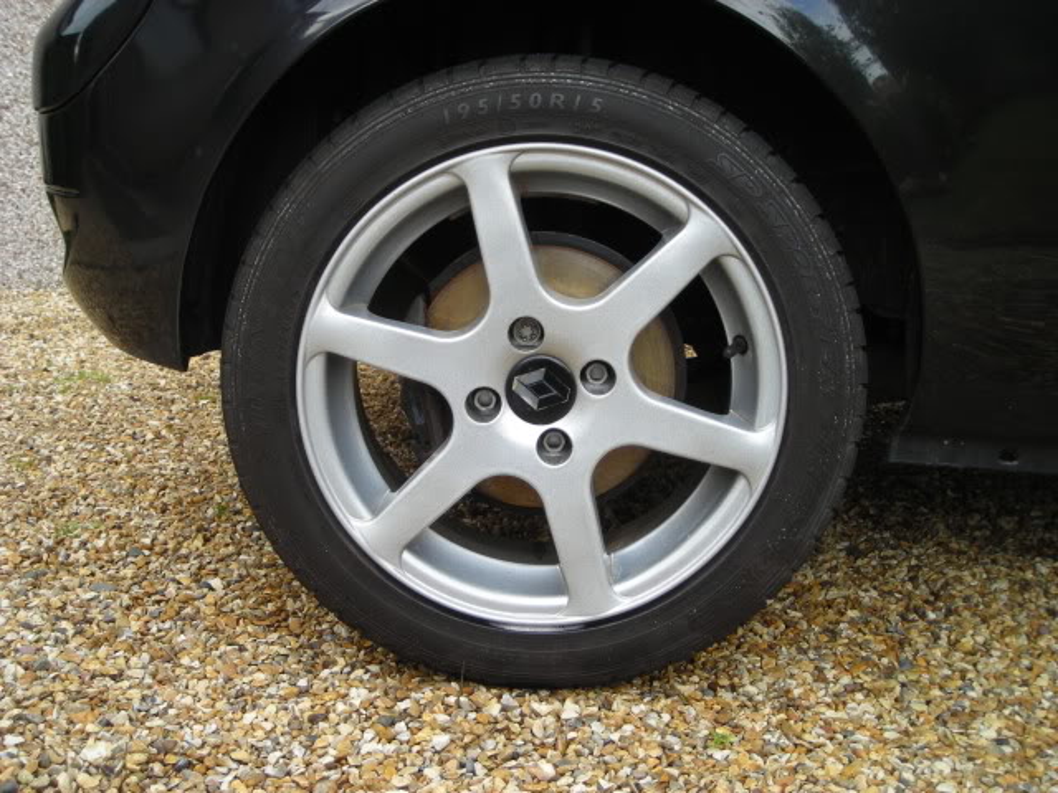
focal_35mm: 41
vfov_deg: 35.1
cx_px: 529
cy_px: 396
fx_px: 1253
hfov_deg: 45.8
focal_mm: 6.8
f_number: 3.3
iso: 50
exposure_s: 1/75.5
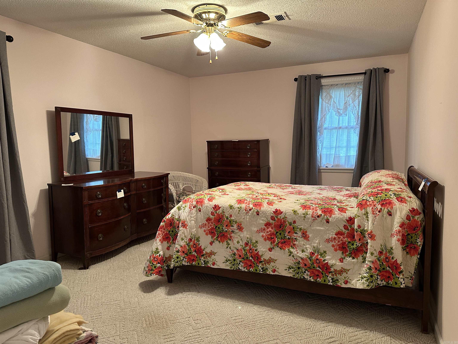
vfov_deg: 56.8
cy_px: 172
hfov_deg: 71.6
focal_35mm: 24
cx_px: 229
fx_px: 318
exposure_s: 1/60
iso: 320
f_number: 1.78
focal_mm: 6.86
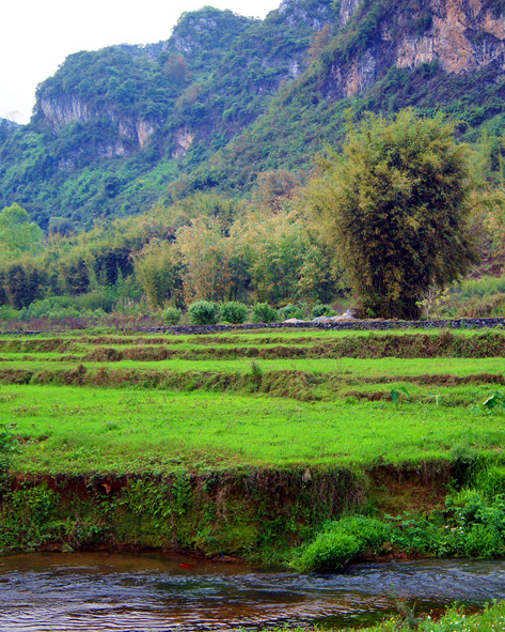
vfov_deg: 31.4
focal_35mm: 60
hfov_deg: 25.0
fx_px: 1121
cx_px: 403
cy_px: 314
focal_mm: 28
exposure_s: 1/160
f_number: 4.5
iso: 125
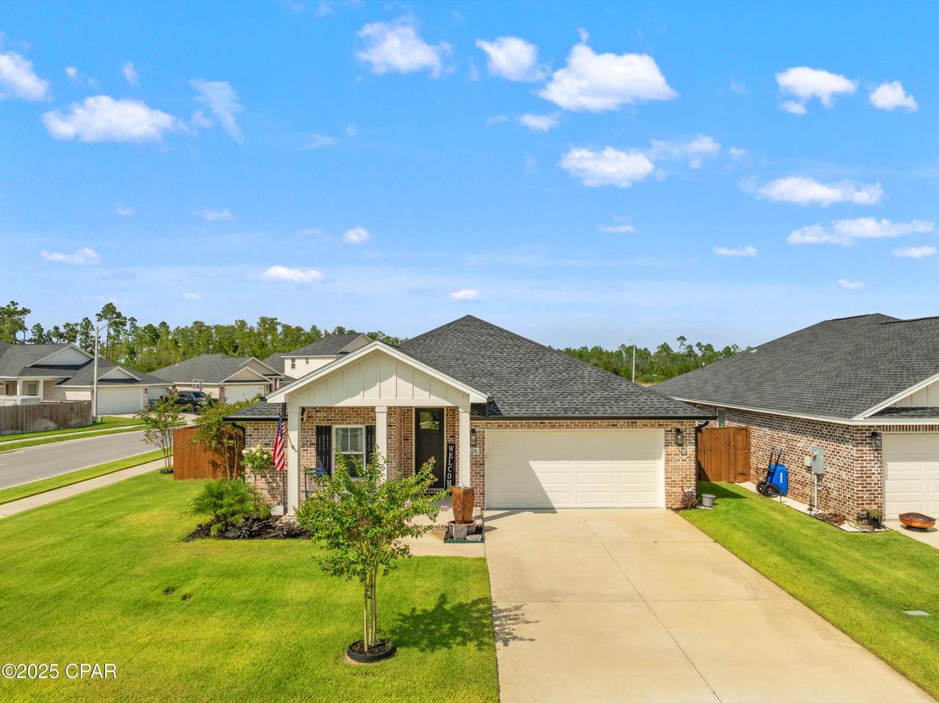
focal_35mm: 24
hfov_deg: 71.6
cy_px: 352
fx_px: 651
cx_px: 470
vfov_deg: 56.8
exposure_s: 1/1000
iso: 100
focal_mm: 12.29
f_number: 5.6
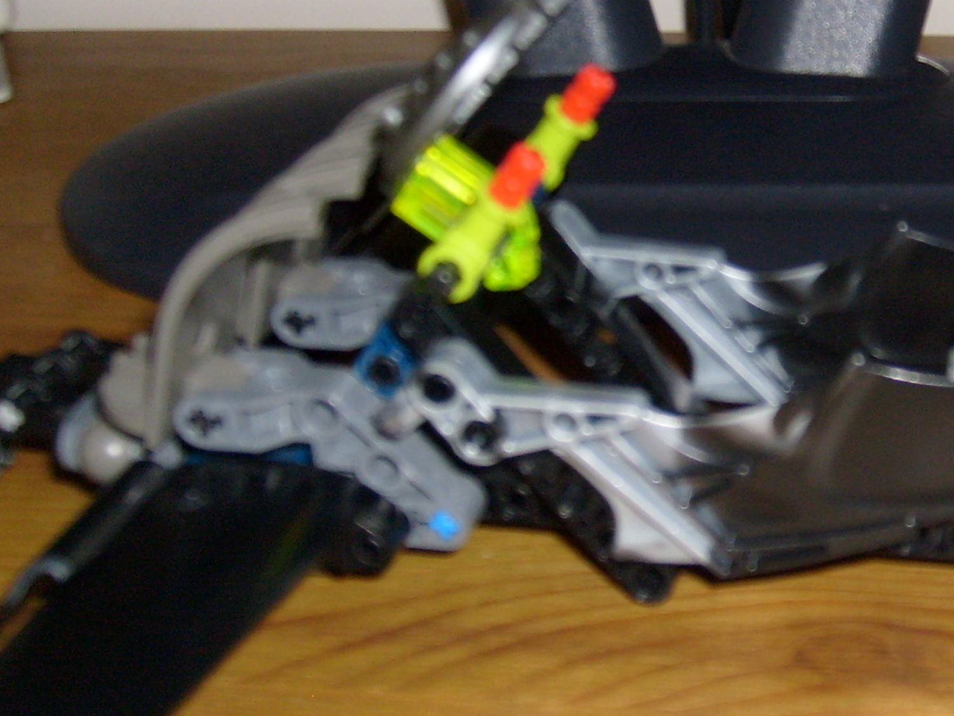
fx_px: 1819
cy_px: 433
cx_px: 836
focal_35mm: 66
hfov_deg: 28.4
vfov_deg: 22.2
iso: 100
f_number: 2.8
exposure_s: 1/45
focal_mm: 5.8
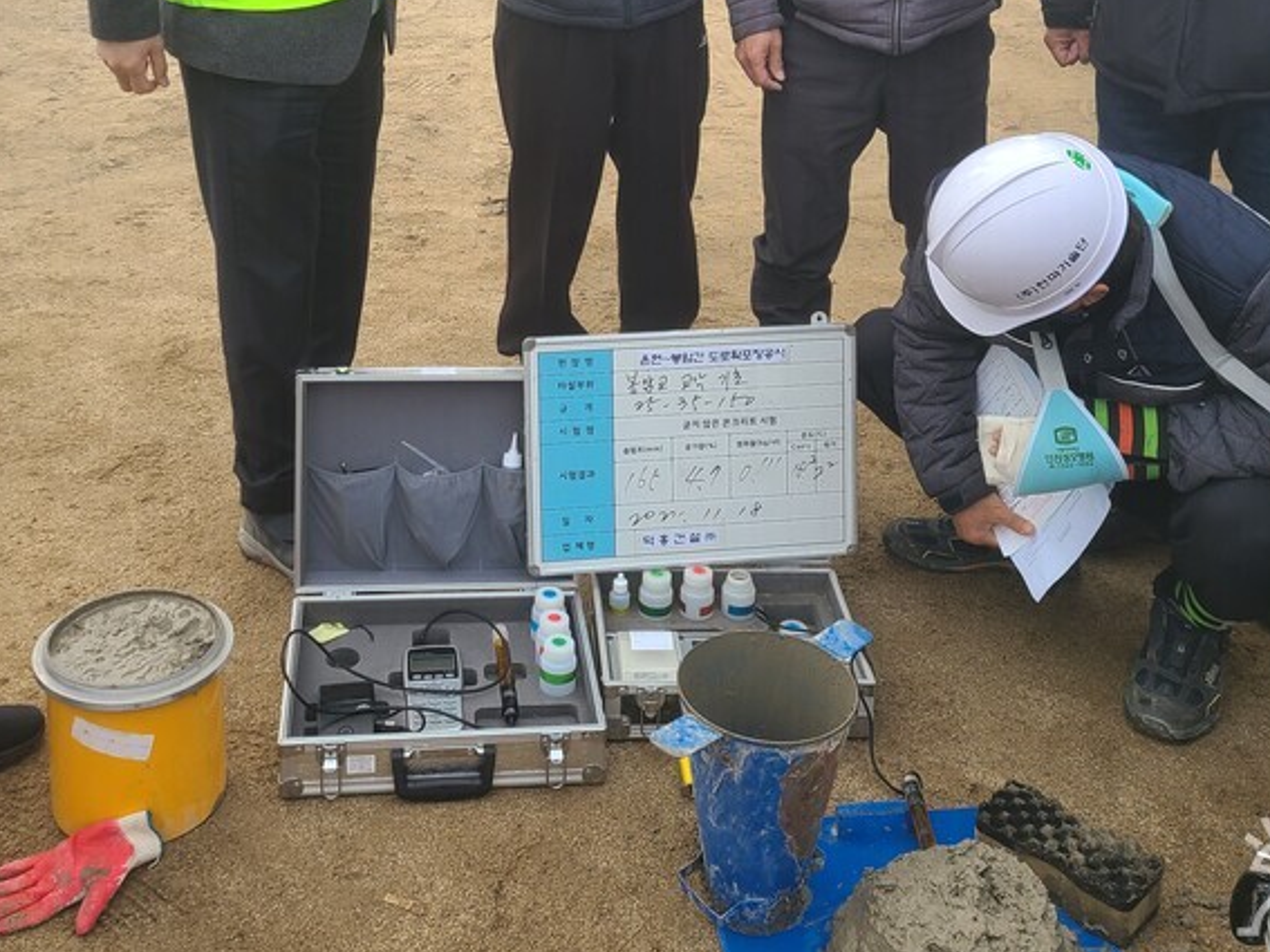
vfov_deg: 31.8
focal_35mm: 44
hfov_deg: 42.9
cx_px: 551
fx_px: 1614
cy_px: 166
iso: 40
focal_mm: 5.4
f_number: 1.8
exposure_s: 1/278
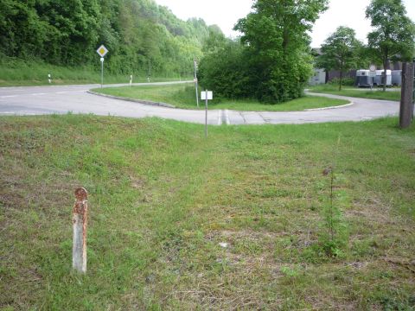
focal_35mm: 32
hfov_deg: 56.8
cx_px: 208
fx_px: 384
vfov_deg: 44.2
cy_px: 156
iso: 100
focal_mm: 5.2
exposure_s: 1/250
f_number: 4
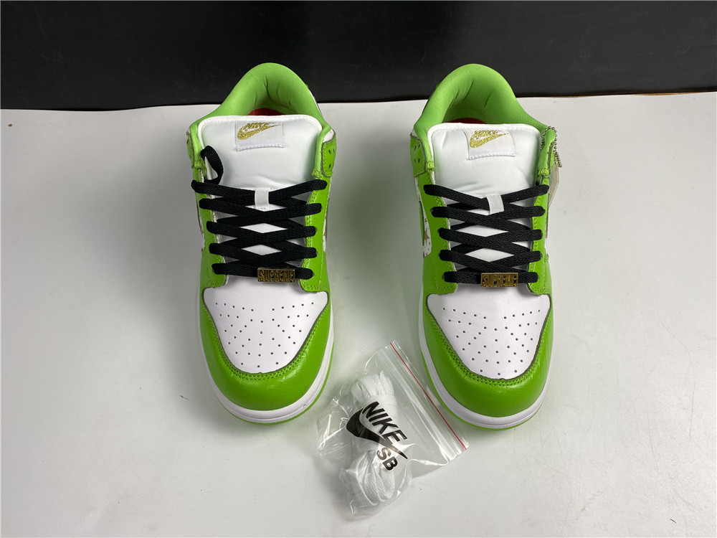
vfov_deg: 53.1
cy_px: 269
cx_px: 358
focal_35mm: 26
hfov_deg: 67.3
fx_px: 539
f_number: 1.8
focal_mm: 4.25
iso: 40
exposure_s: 1/100
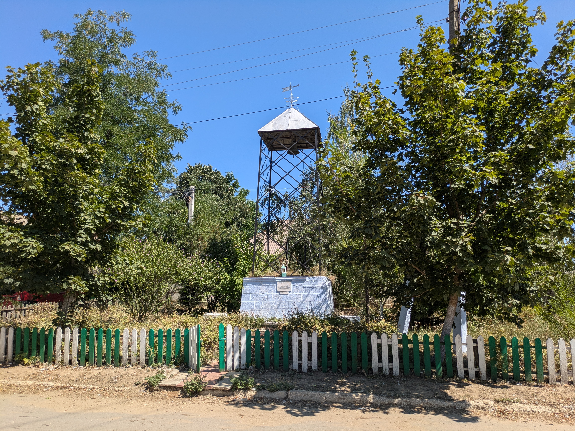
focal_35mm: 25
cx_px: 288
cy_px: 216
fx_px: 415
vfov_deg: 54.9
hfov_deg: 69.4
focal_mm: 5.43
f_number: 1.89
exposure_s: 1/1513
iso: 45
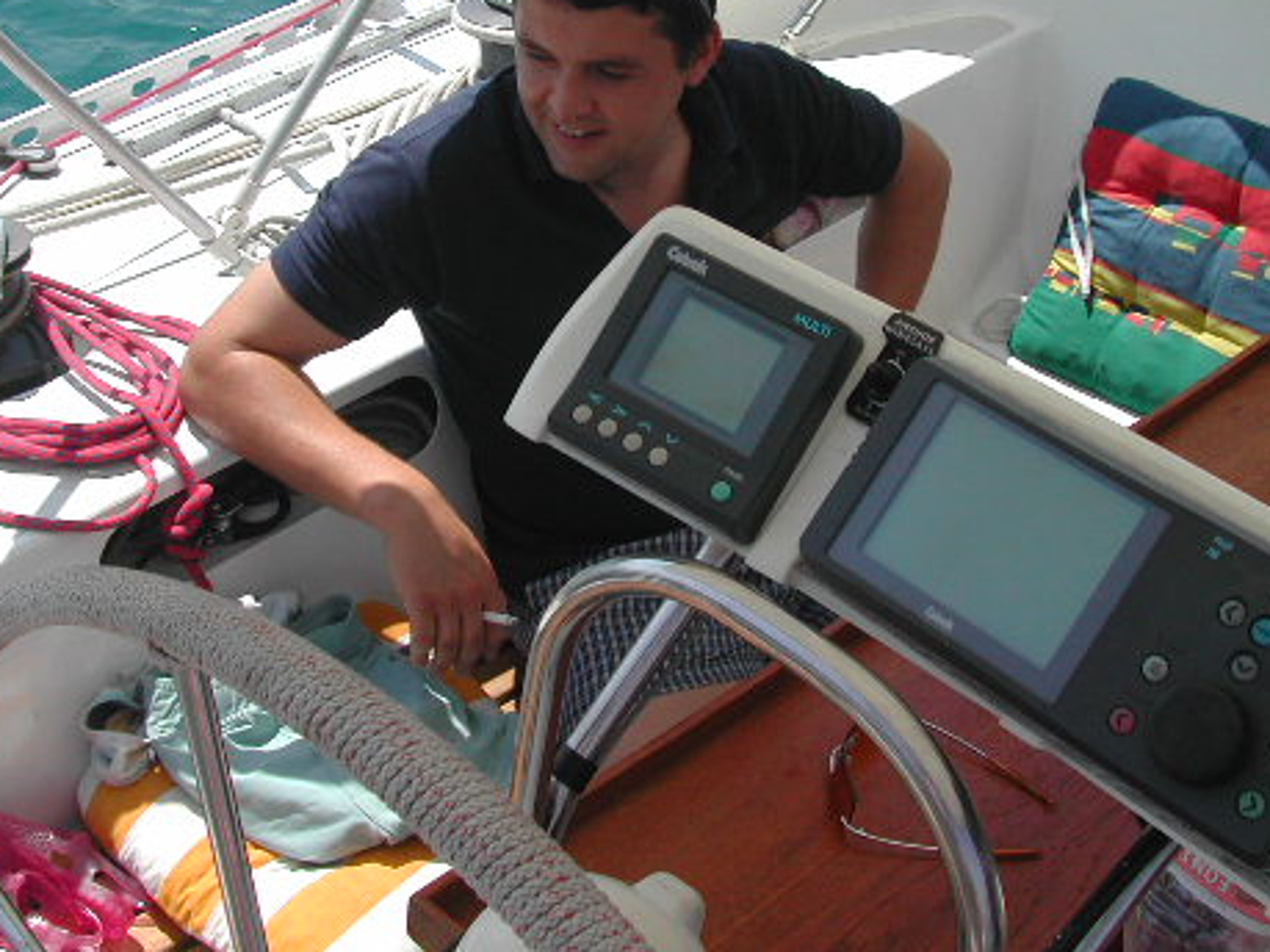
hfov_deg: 36.2
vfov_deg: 27.4
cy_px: 338
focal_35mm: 53
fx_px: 1944
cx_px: 578
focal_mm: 8
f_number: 7.6
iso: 100
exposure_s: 1/207
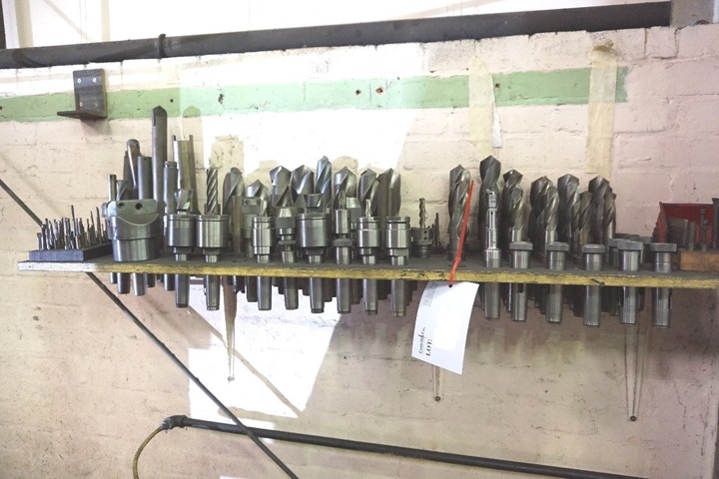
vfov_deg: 53.1
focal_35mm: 24
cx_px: 360
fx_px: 479
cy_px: 240
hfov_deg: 73.7
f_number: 3.5
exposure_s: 1/125
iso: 3200
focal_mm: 16
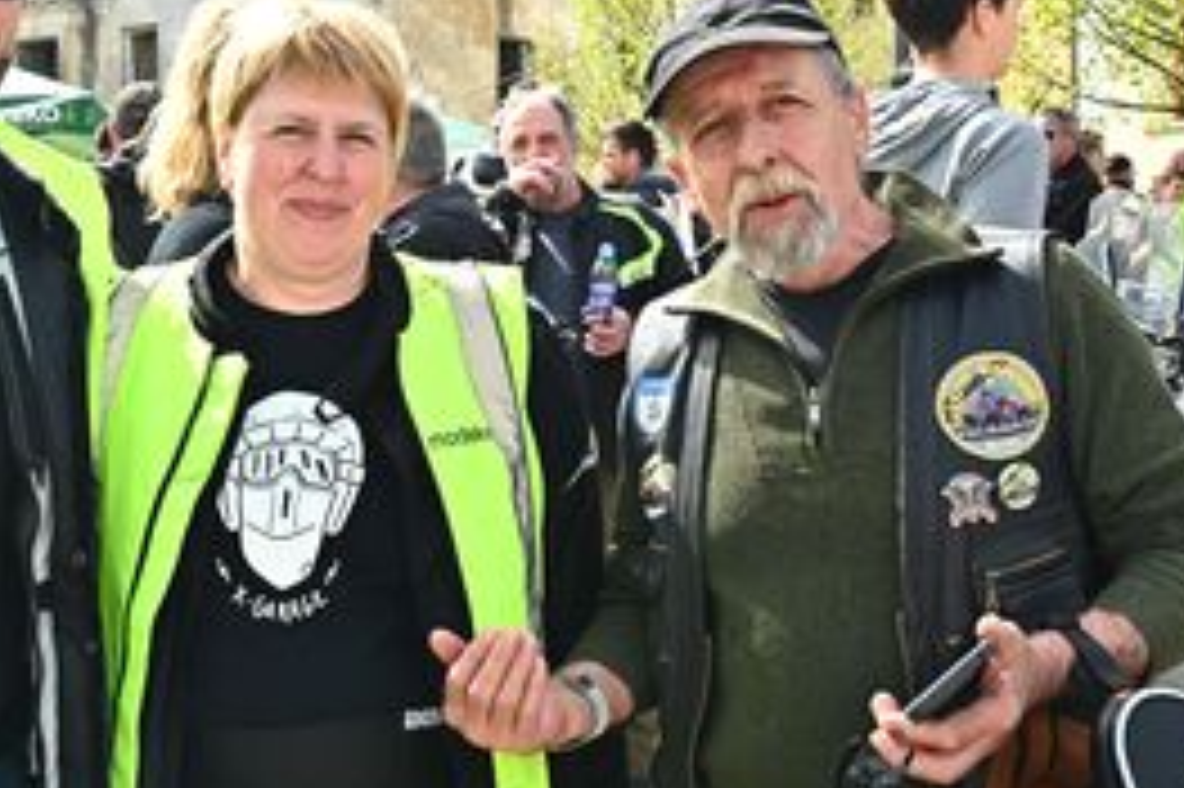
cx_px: 356
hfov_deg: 33.0
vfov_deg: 22.6
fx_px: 1972
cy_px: 437
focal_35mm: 60
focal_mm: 35
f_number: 16
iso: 1600
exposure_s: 1/500
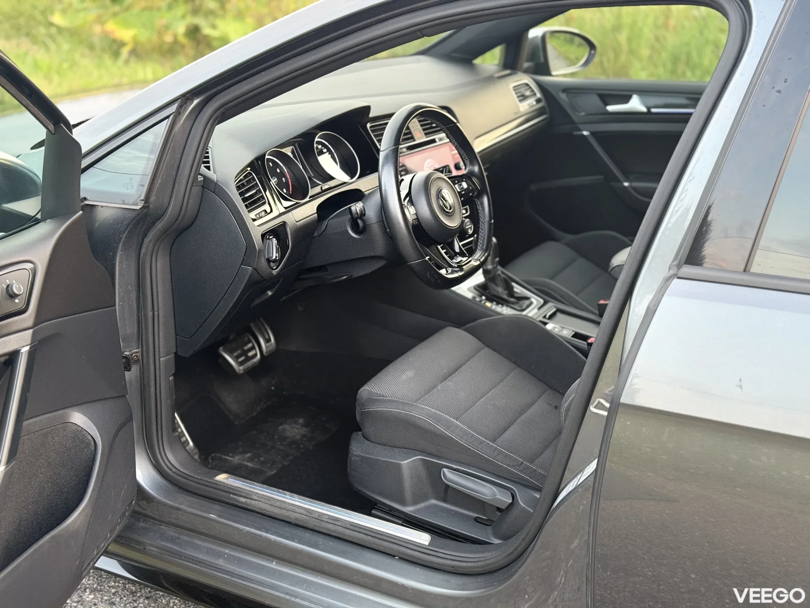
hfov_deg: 39.7
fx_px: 1123
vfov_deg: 30.3
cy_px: 304
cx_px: 405
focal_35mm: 48
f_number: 1.78
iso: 200
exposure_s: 1/60
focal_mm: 6.76
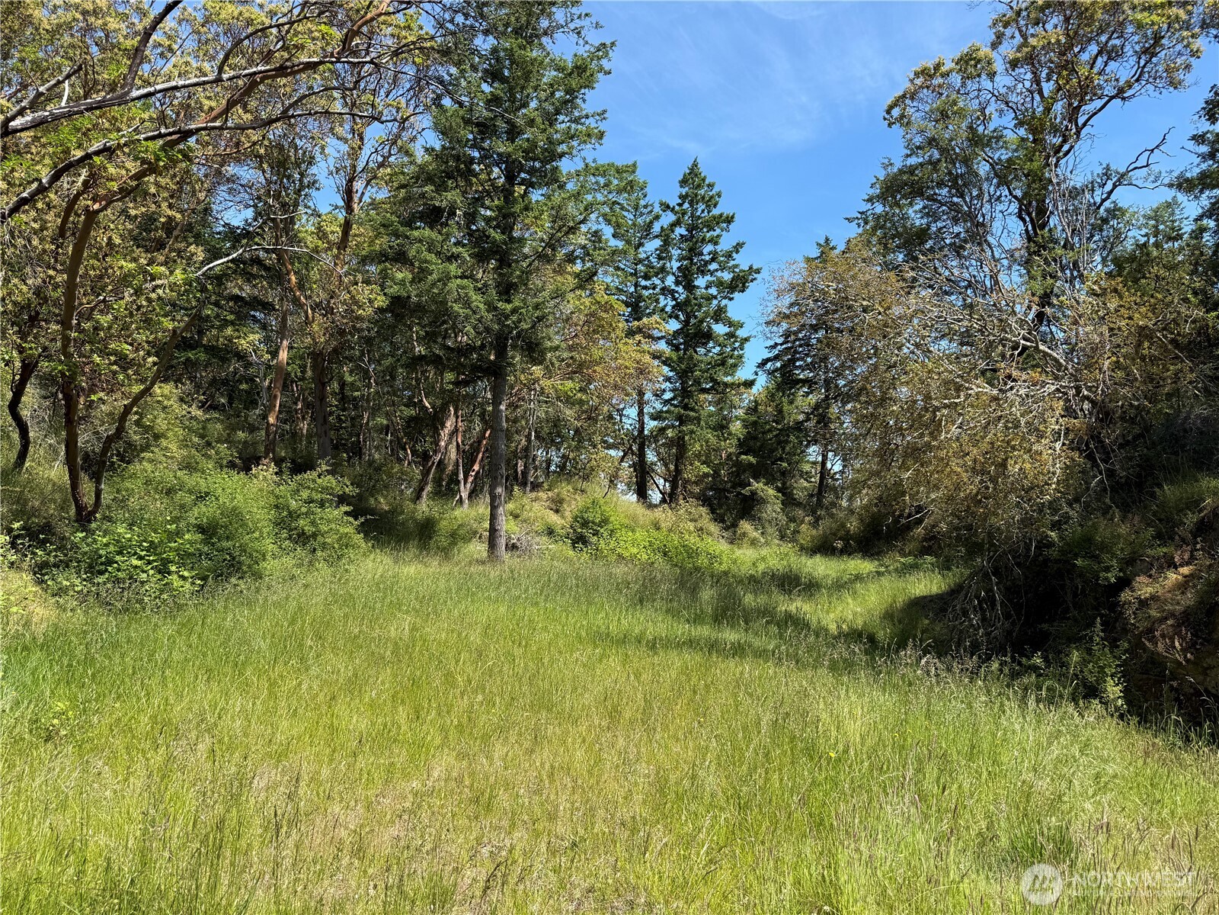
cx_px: 610
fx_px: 845
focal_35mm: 24
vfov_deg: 56.8
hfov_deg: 71.6
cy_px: 458
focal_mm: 6.76
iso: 80
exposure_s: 1/1770
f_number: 1.78
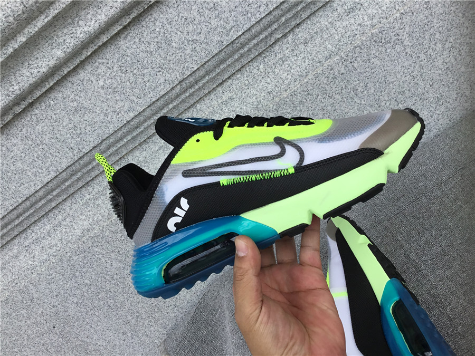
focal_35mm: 31
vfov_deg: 45.4
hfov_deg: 58.4
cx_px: 238
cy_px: 178
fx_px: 425
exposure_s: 1/448
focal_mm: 3.3
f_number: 2.4
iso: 25
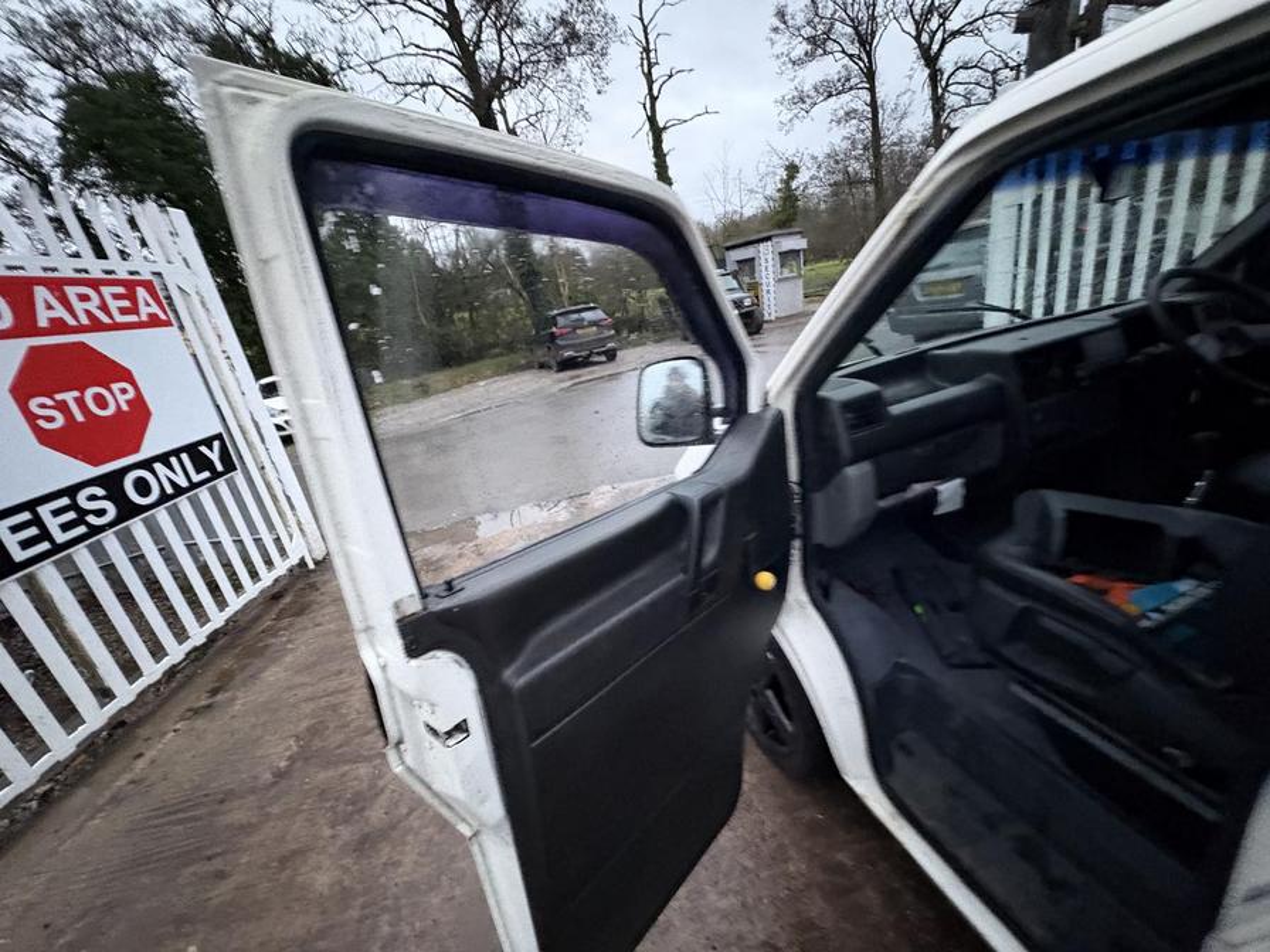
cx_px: 635
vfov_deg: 85.7
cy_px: 476
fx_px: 514
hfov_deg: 102.1
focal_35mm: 14
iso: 800
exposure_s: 1/25
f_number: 2.2
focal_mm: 2.22
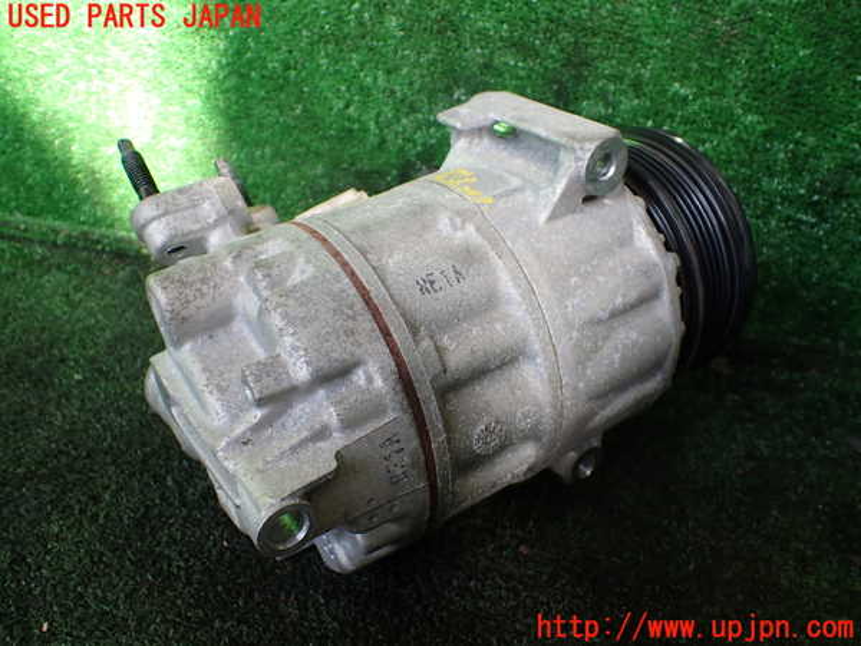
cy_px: 323
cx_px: 430
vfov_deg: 46.8
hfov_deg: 60.0
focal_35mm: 30
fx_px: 746
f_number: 2.3
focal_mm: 5.4
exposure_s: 1/125
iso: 125
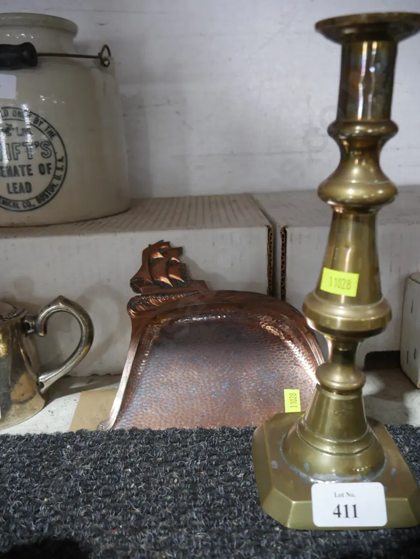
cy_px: 280
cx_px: 210
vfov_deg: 63.4
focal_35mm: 28
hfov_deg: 49.8
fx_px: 453
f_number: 3.5
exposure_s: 1/60
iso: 640
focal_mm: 14
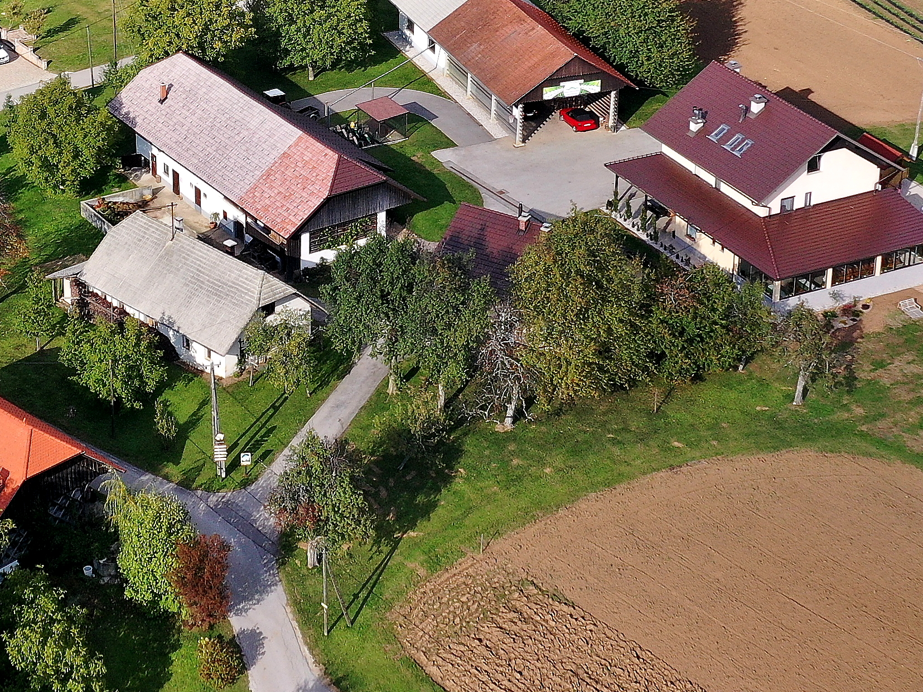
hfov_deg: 21.9
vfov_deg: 16.4
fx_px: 2373
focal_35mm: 89
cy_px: 81
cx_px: 297
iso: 100
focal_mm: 10.26
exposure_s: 1/320
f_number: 5.6
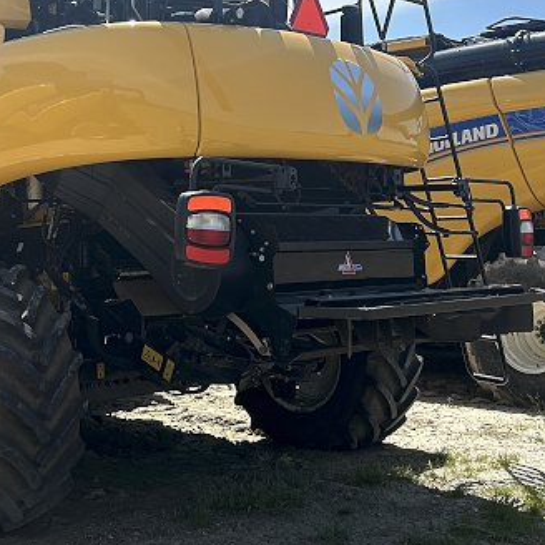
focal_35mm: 56
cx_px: 169
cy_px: 93
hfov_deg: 30.3
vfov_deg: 29.7
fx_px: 997
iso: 50
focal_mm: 5.7
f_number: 1.5
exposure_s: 1/5076
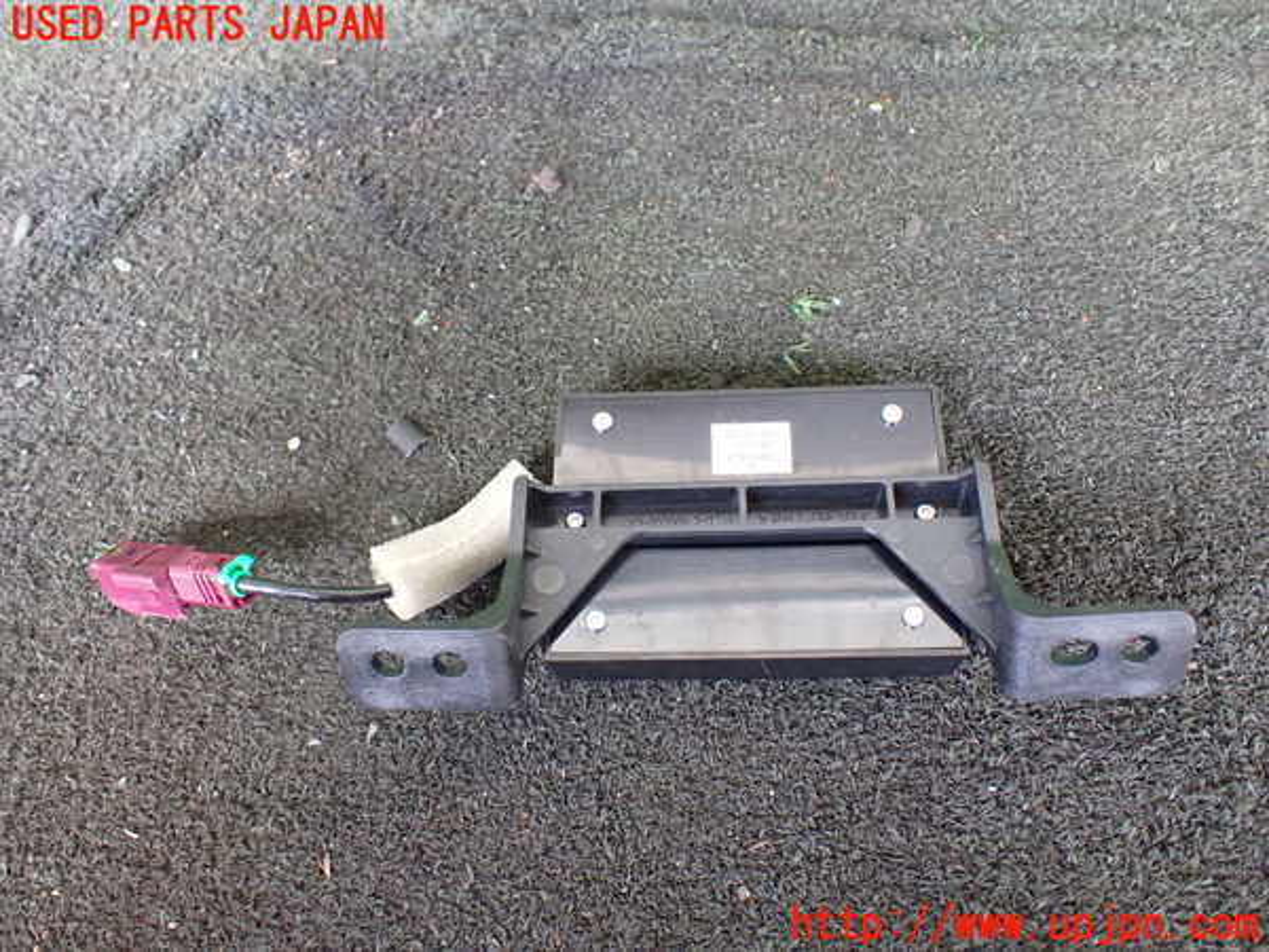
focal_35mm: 30
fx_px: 1100
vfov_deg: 46.8
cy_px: 476
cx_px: 634
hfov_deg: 60.0
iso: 800
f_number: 2.3
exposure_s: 1/125
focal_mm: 5.4
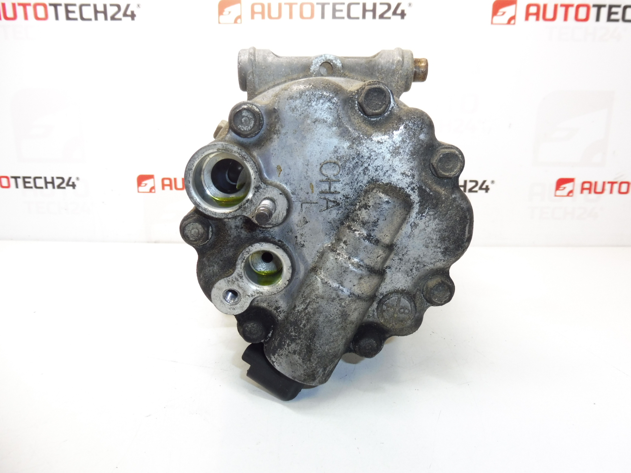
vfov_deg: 54.9
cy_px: 236
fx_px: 456
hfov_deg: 69.4
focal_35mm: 25
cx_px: 316
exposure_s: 1/60
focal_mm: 4.4
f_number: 3.5
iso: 200
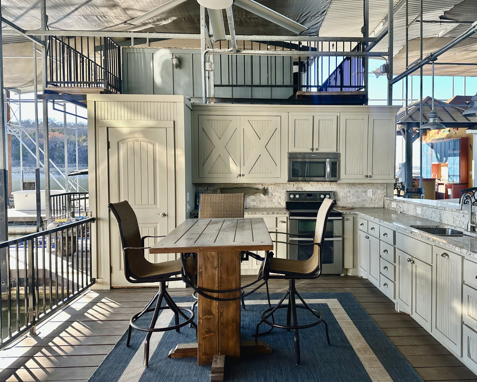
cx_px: 274
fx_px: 381
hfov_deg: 63.8
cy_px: 177
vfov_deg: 53.1
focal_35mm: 27
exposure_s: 1/296
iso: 80
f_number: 1.78
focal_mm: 6.86
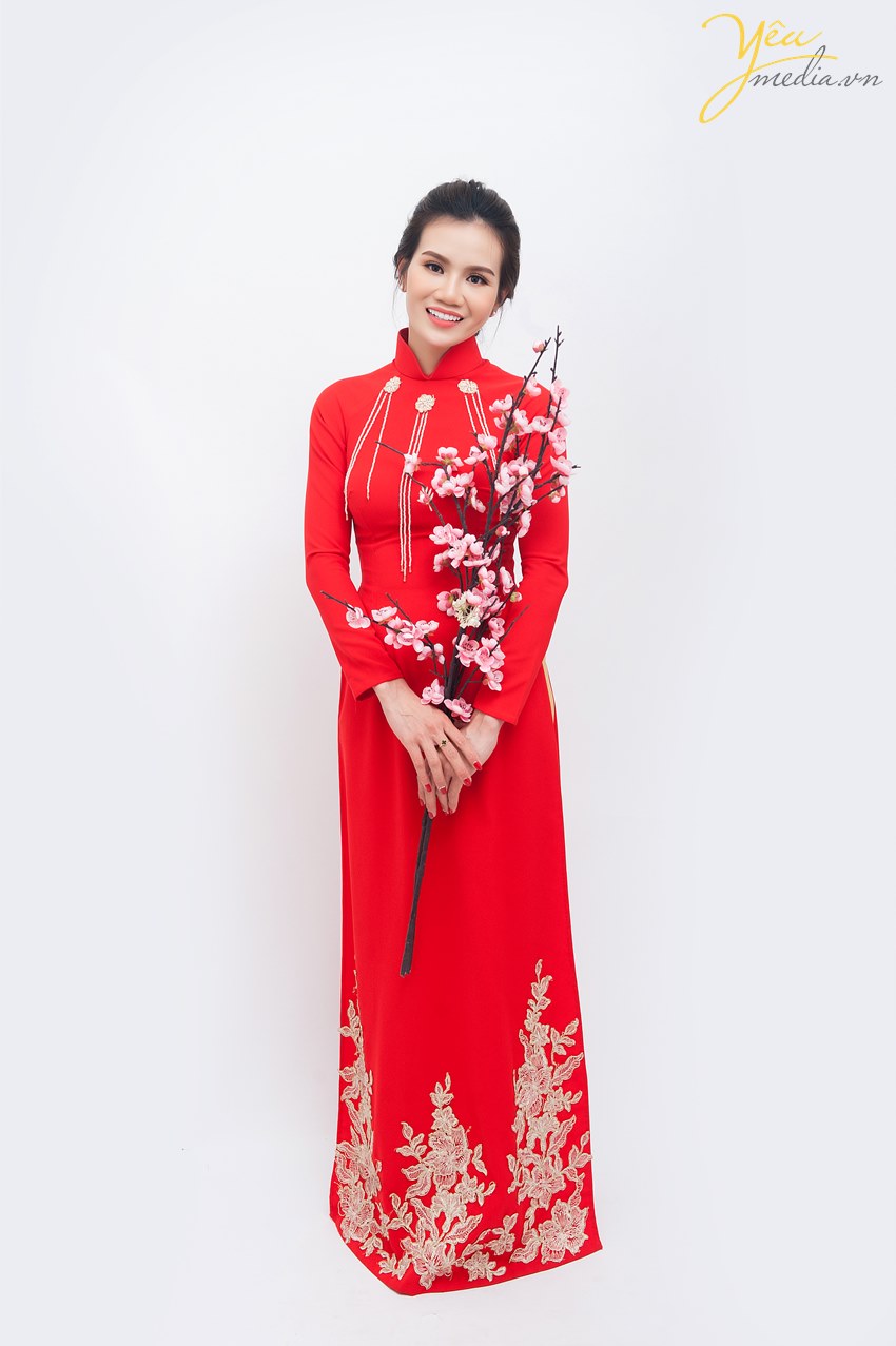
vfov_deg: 41.1
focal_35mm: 48
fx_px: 1794
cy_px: 673
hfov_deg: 28.0
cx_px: 448
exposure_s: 1/125
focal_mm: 48
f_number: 7.1
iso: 200
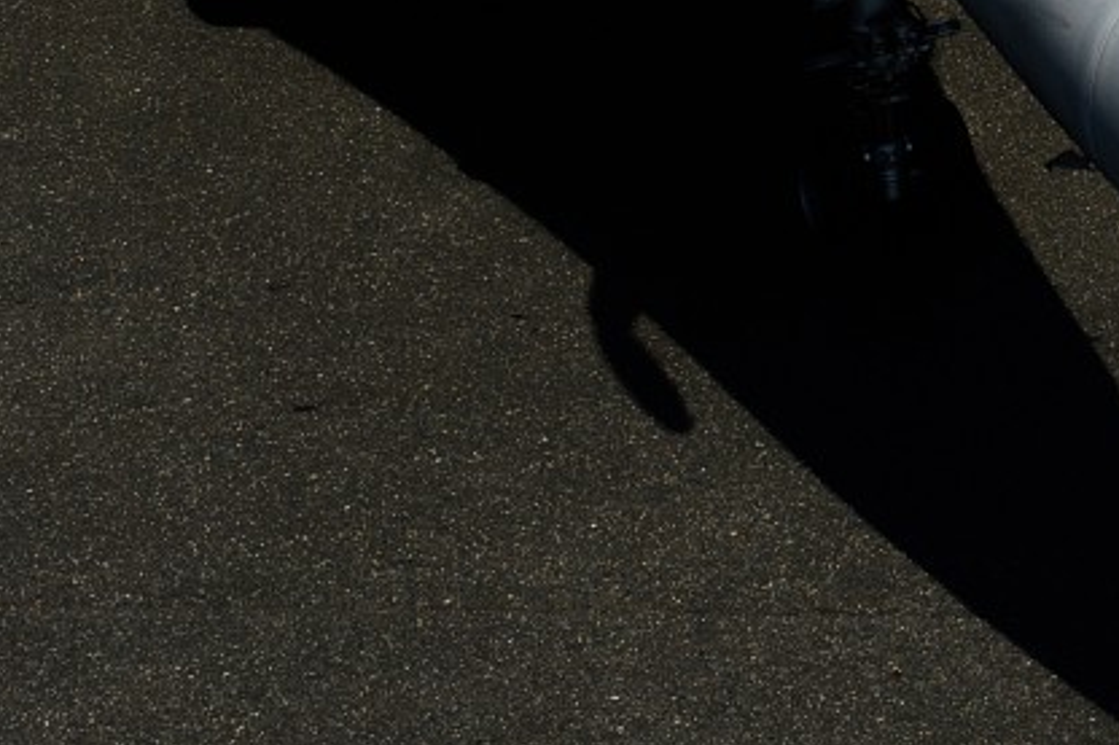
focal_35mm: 173
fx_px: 5375
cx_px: 2074
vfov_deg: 7.6
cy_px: -706
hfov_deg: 11.0
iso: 250
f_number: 8
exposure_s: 1/1000
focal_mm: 36
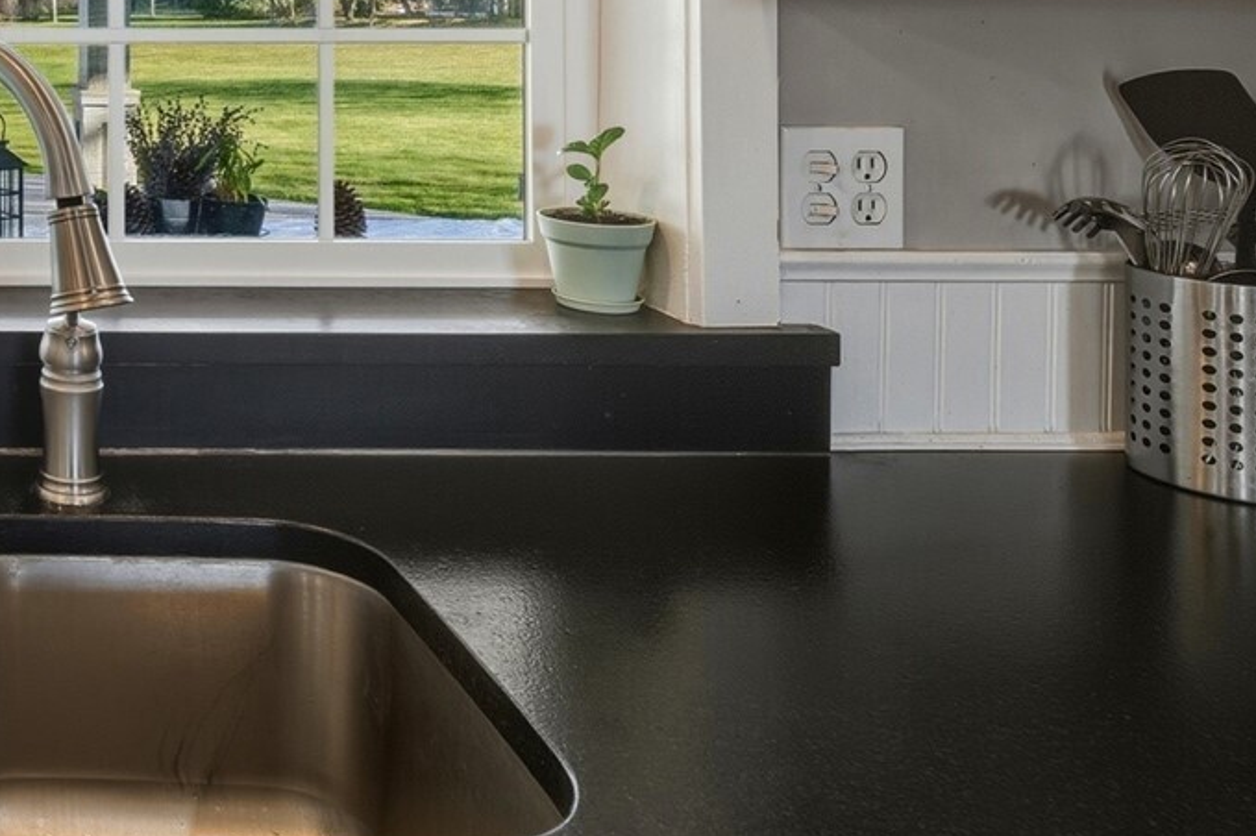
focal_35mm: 35
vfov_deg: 34.6
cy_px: 9
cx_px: -125
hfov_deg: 42.7
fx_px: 1220
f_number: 9
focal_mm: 14
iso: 400
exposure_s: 1/500
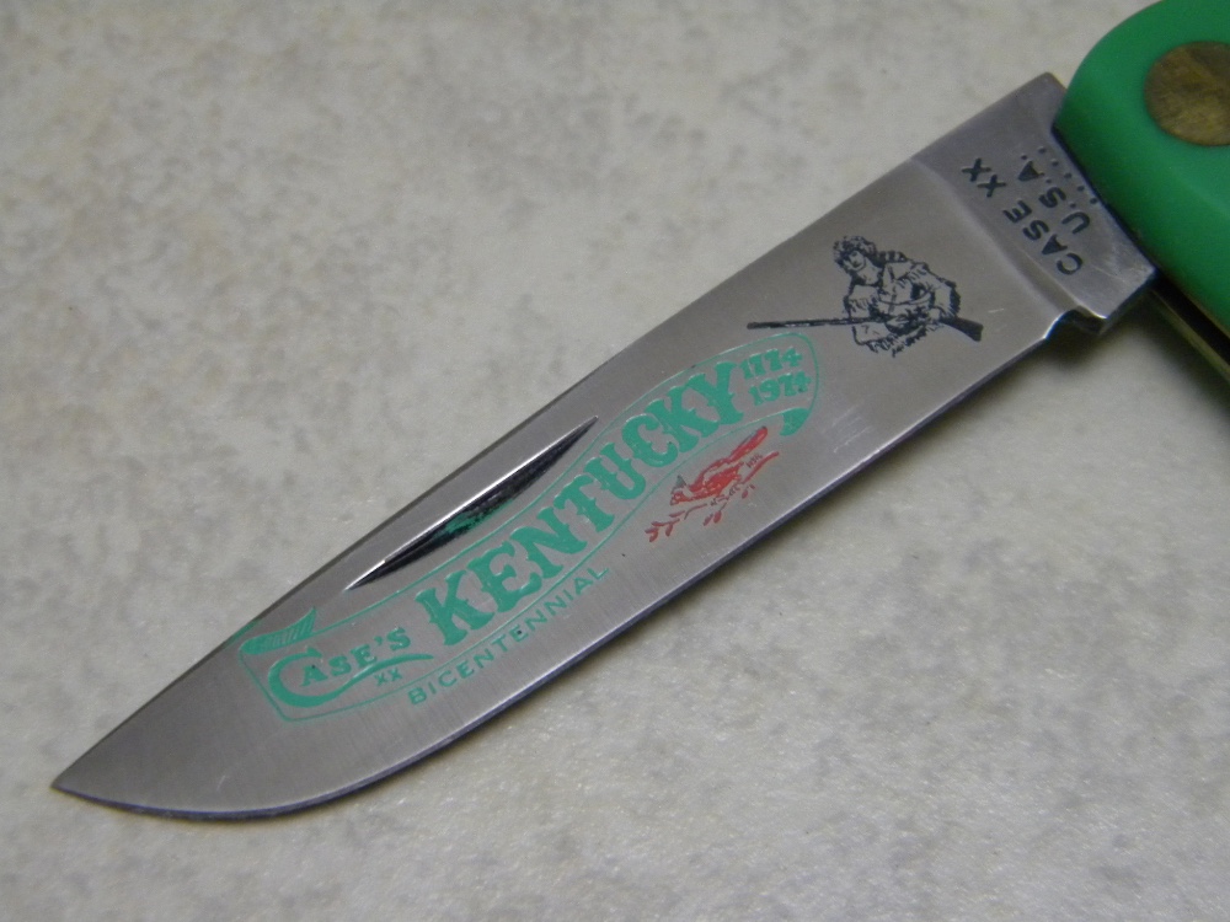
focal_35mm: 83
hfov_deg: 23.6
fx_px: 2949
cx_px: 615
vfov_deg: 17.8
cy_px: 461
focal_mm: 15.1
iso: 400
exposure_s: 1/31.3
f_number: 4.5
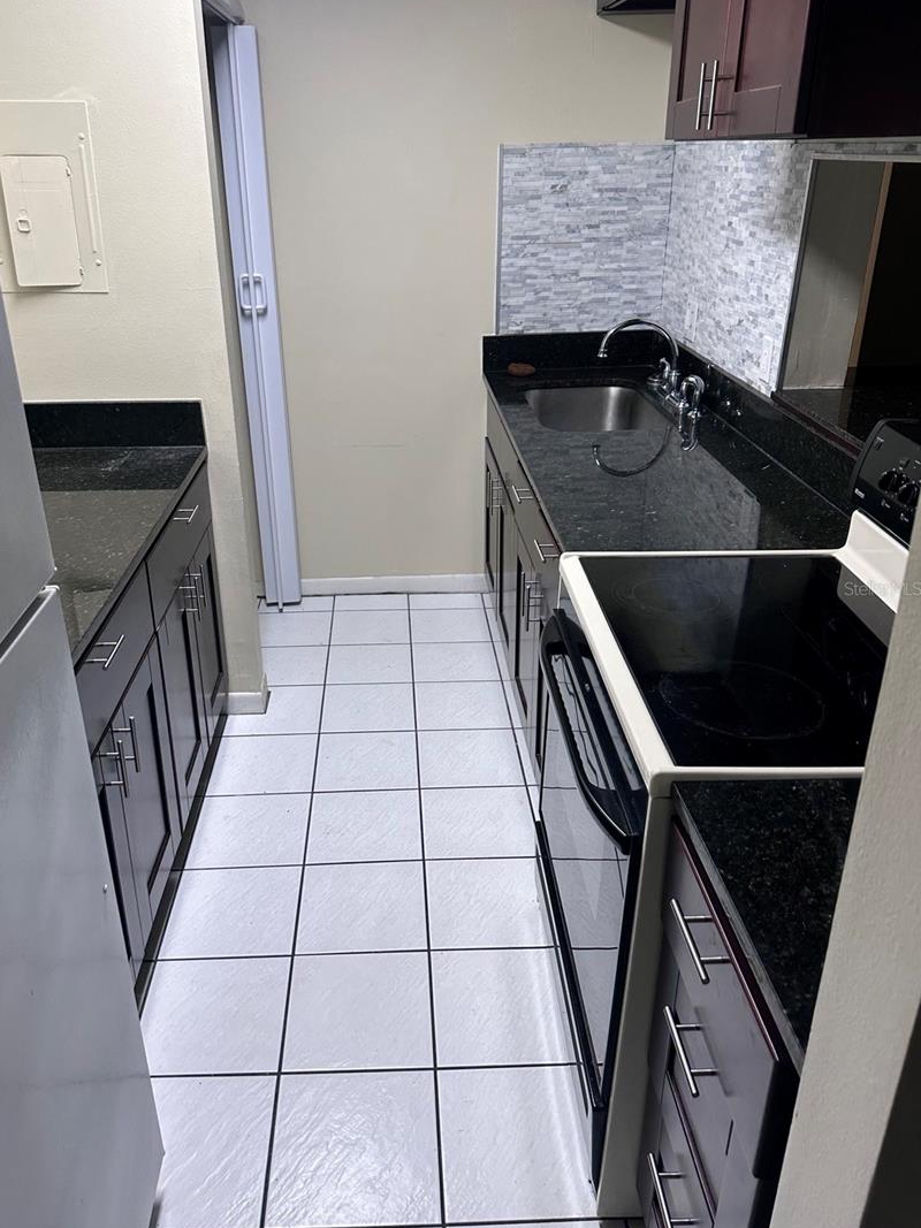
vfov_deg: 65.3
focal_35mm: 27
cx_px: 408
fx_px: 958
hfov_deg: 51.2
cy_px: 588
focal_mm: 6.86
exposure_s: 1/120
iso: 125
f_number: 1.78
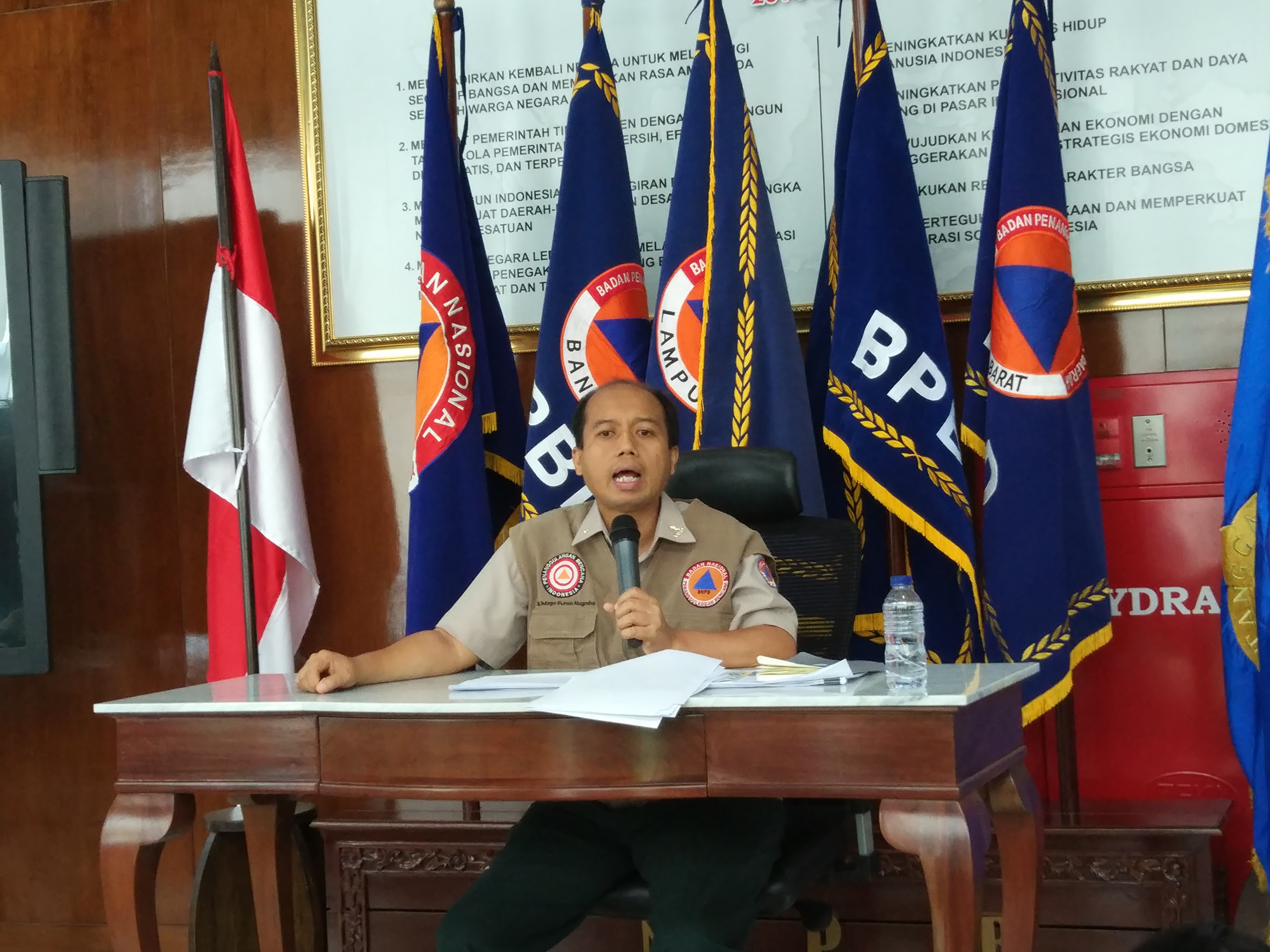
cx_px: 635
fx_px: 844
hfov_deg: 73.9
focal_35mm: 23
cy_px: 476
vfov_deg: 58.8
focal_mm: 4.06
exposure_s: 1/50
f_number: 2
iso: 400
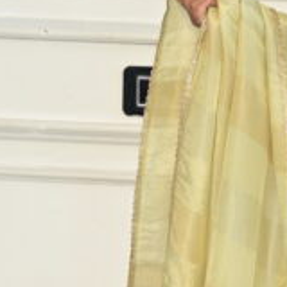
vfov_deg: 10.2
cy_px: 164
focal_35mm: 172
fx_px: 1613
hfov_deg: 10.0
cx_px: 328
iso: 250
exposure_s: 1/125
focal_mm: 36
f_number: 5.6
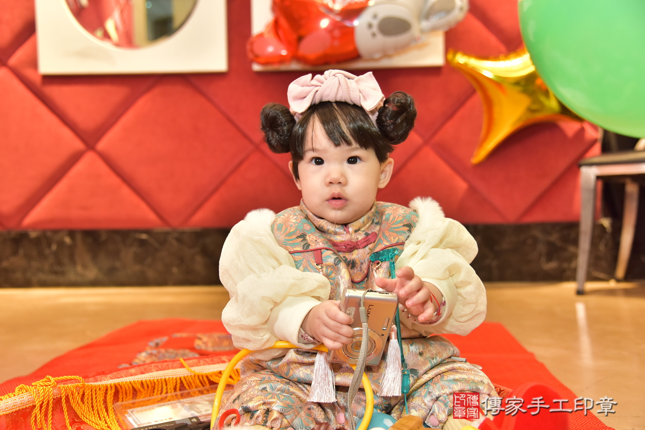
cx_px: 318
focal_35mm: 36
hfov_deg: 53.1
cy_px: 221
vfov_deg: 36.9
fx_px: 645
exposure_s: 1/160
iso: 2500
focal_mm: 35
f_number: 4
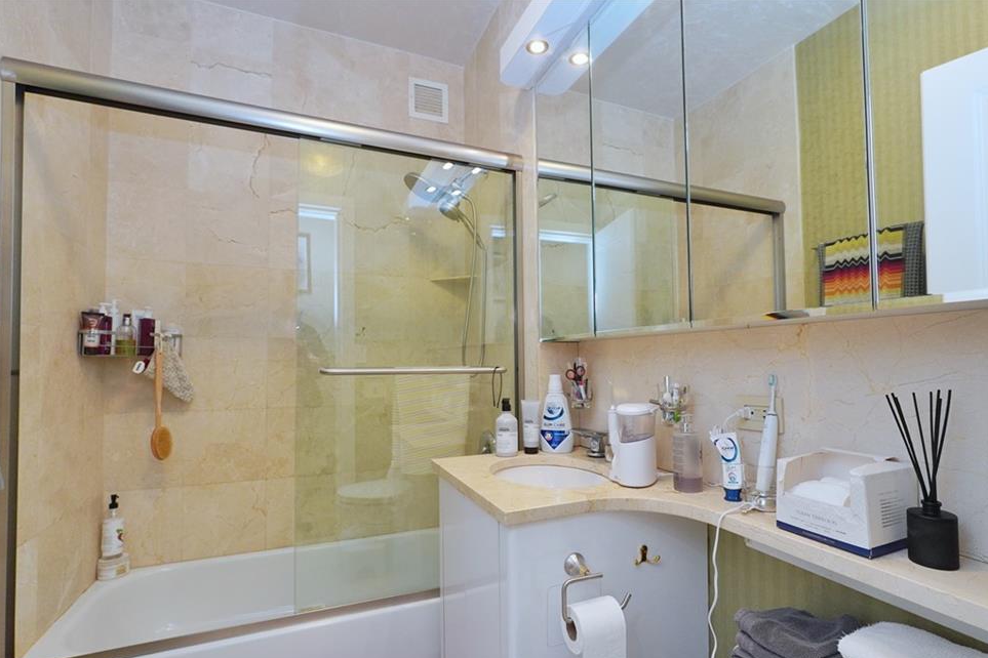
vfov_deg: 68.7
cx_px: 514
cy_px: 347
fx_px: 481
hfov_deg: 91.5
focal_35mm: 18
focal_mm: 11
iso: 800
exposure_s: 1/160
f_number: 4
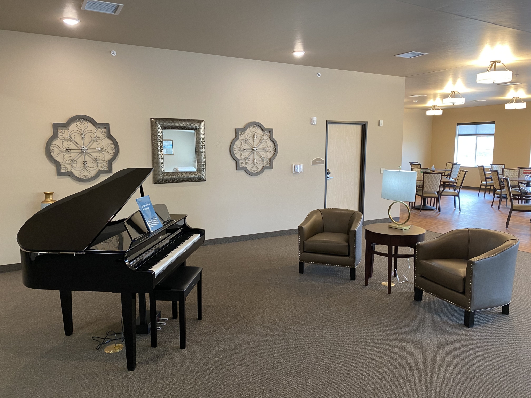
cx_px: 266
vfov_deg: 53.1
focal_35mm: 26
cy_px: 199
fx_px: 399
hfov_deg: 67.3
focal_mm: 4.25
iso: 160
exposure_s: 1/60
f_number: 1.8
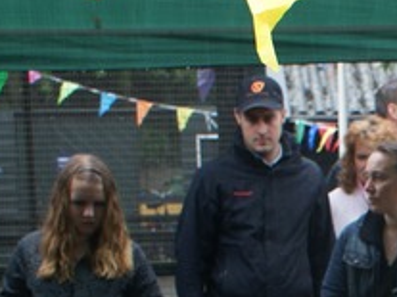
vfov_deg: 9.5
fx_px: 1719
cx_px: 618
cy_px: 477
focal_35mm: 150
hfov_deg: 12.4
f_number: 5.6
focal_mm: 24
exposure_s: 1/50
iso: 100
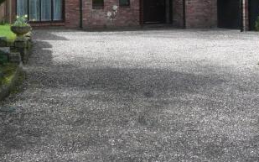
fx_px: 395
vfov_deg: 21.8
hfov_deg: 36.2
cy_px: -19
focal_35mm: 56
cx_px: 146
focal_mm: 4.6
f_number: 3.3
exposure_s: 1/400
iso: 100
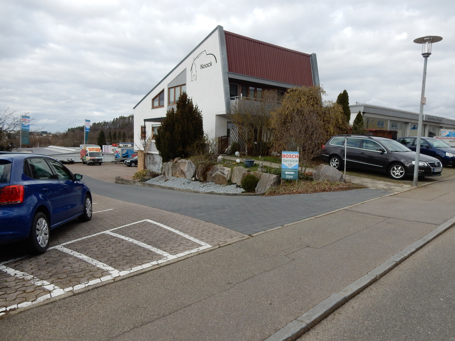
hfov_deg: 69.4
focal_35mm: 25
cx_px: 228
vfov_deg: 54.9
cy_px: 170
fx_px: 329
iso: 125
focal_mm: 4.5
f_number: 3.7
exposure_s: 1/400
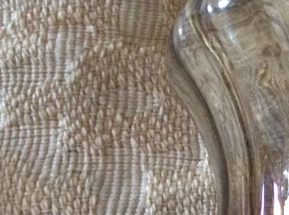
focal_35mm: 103
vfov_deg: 14.3
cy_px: 52
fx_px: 859
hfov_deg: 17.7
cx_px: 397
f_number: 2.4
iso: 250
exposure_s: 1/25
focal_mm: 3.3
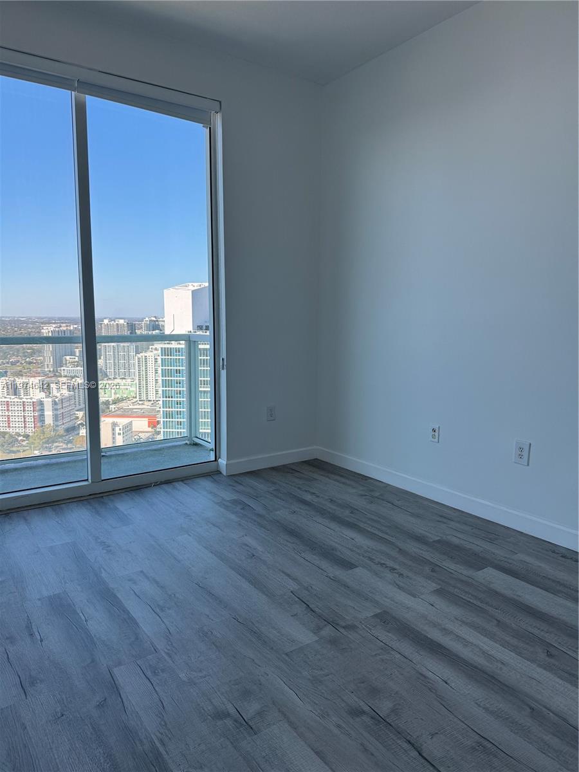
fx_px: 535
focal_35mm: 24
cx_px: 290
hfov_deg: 56.8
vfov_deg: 71.6
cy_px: 386
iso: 80
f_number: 1.78
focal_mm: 6.76
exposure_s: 1/1059
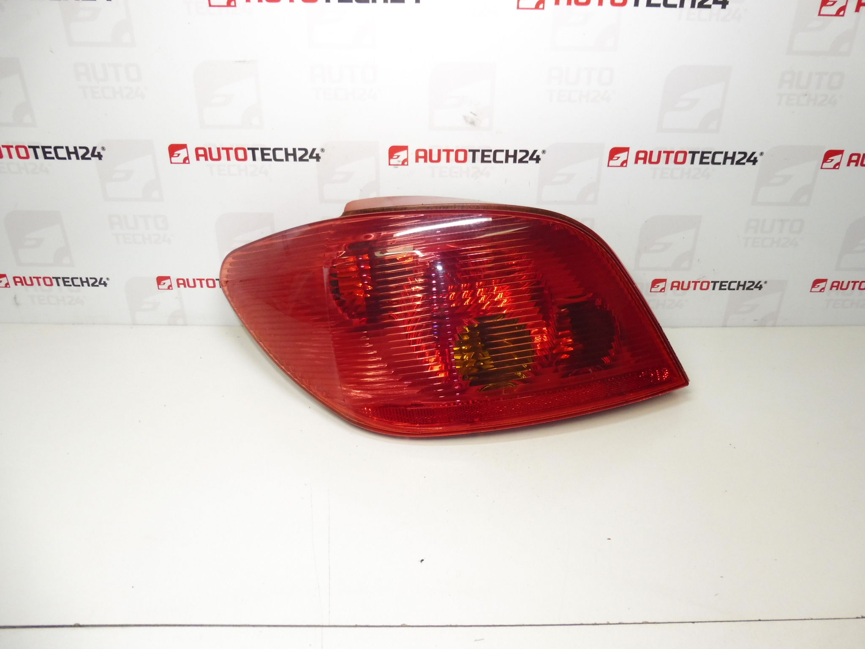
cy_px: 324
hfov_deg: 71.6
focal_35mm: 24
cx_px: 432
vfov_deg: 56.8
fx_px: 600
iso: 200
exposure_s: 1/60
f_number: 3.5
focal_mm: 4.3
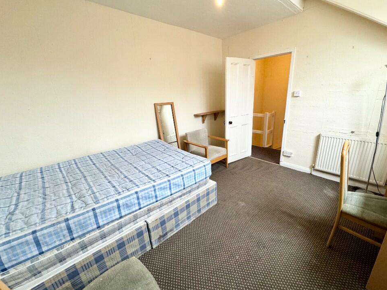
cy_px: 148
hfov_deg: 98.0
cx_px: 206
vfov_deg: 81.7
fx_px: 168
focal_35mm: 15
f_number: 2.2
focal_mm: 2.22
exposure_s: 1/100
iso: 200
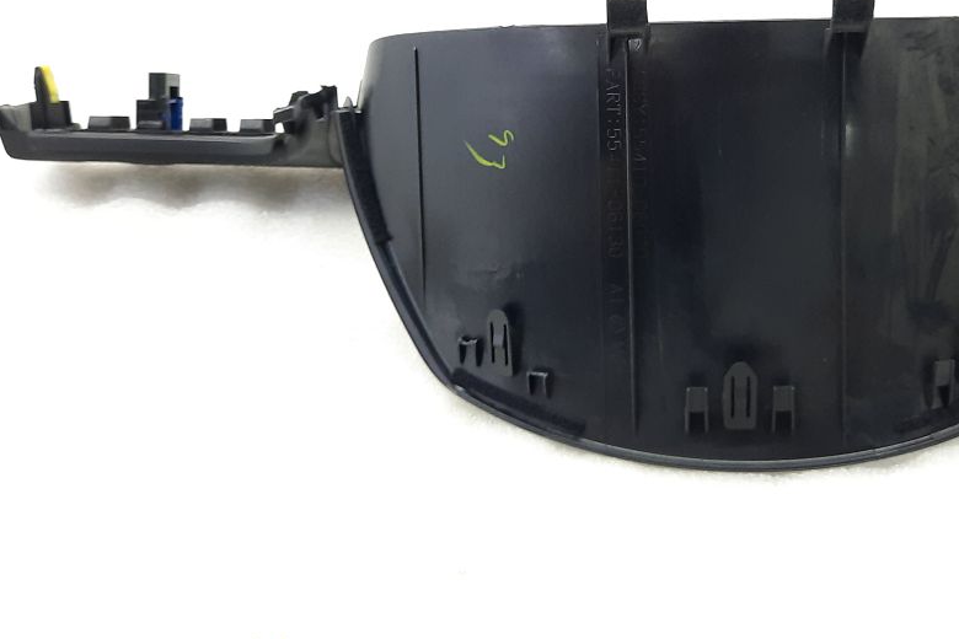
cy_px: 123
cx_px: 615
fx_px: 1065
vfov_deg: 32.4
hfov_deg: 47.9
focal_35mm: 40
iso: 200
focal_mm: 4.6
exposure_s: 1/50
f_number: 2
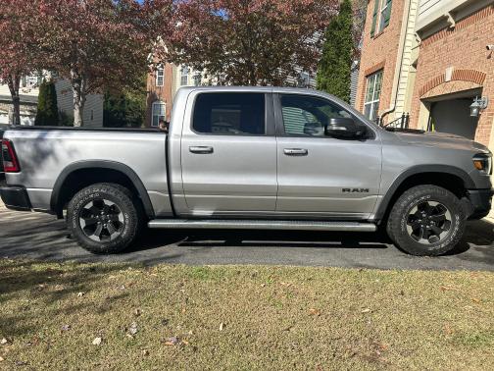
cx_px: 247
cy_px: 186
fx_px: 371
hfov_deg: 67.3
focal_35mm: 26
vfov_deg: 53.1
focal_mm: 5.7
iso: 50
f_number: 1.5
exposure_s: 1/3571
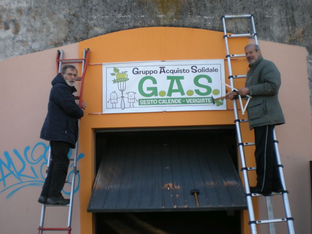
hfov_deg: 49.0
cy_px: 117
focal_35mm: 38
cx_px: 156
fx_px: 343
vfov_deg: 37.7
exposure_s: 1/127
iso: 64
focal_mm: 6.3
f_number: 3.1
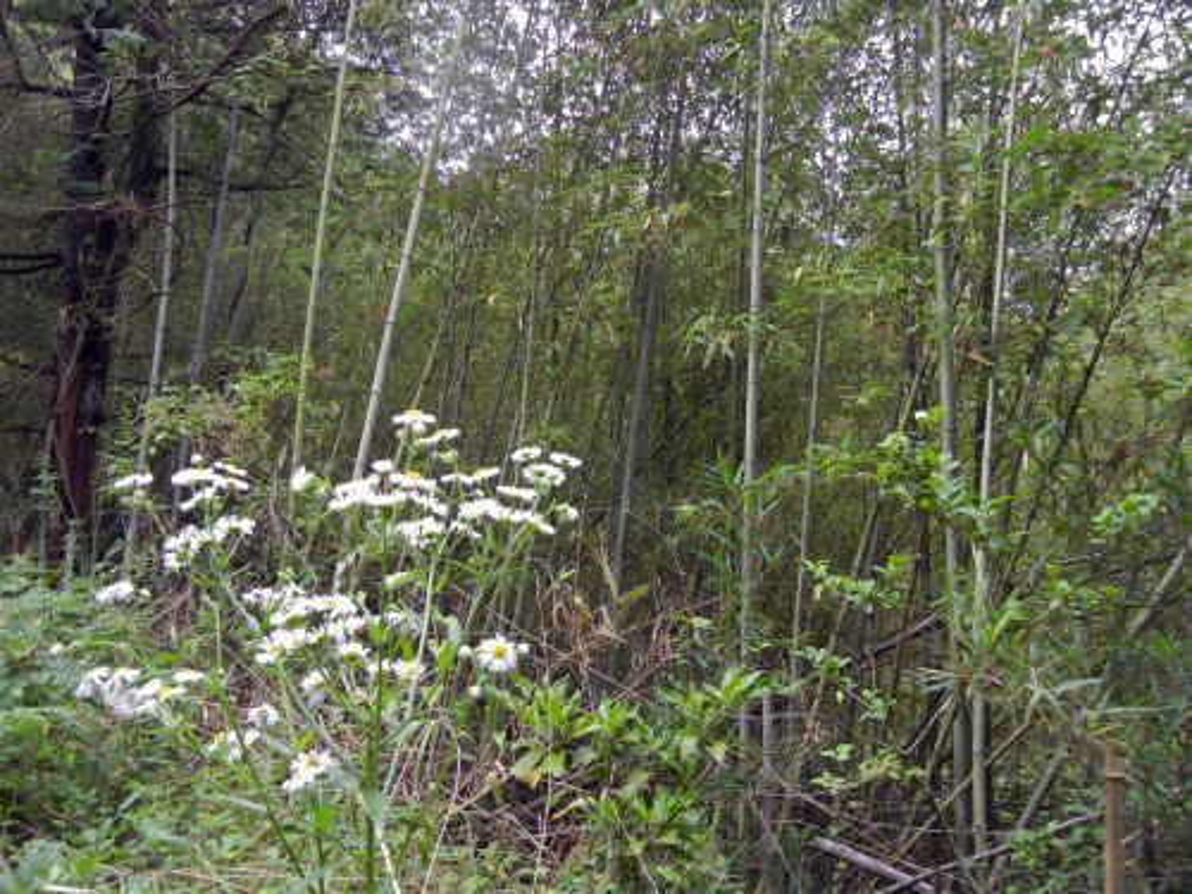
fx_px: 1033
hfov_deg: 60.0
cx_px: 596
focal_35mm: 30
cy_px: 447
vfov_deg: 46.8
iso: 160
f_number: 3.5
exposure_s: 1/50.5
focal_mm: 5.4
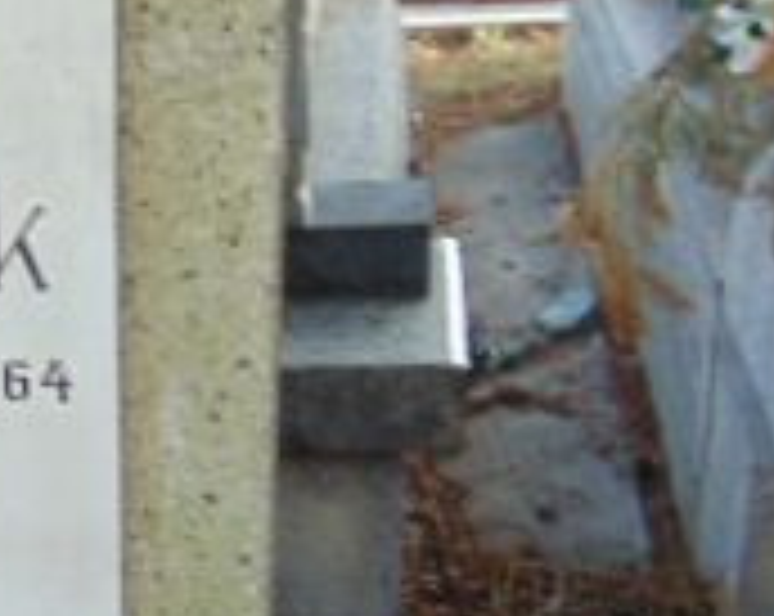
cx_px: -140
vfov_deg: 16.5
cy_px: 607
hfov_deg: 19.9
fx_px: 2081
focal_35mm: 91
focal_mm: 4.5
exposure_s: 1/80
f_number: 3
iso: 100
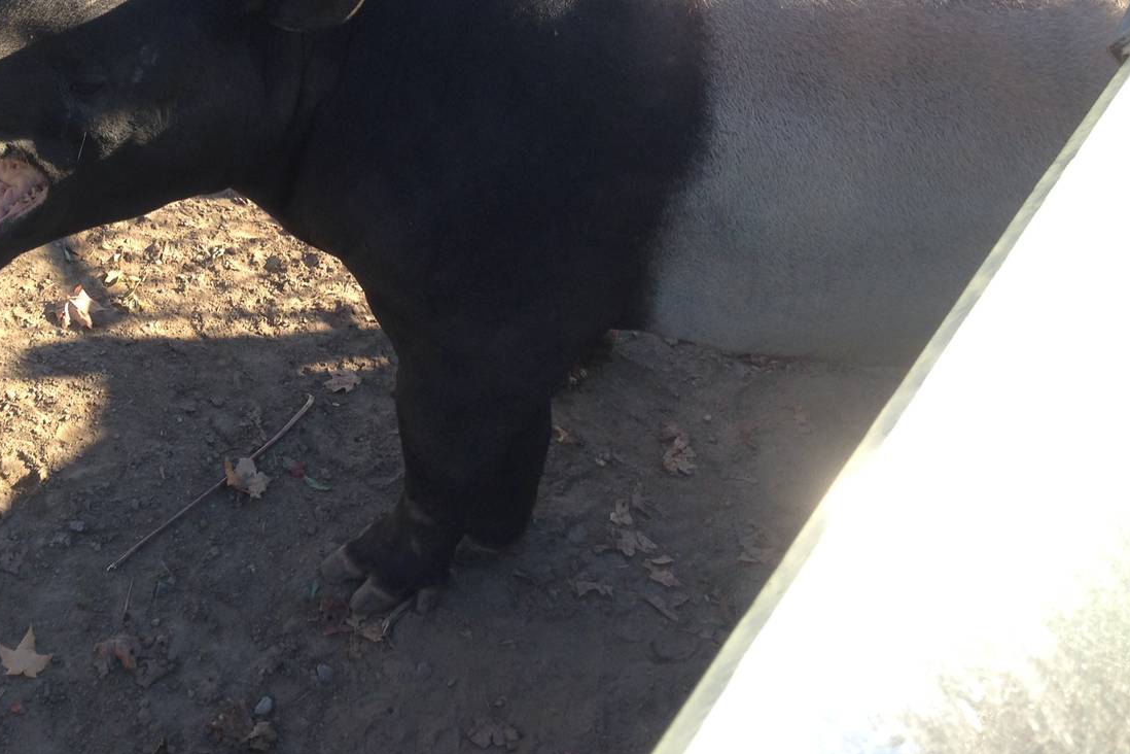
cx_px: 349
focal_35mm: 50
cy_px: 173
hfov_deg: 39.0
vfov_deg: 26.6
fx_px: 1569
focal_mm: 4.12
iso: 50
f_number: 2.4
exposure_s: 1/221
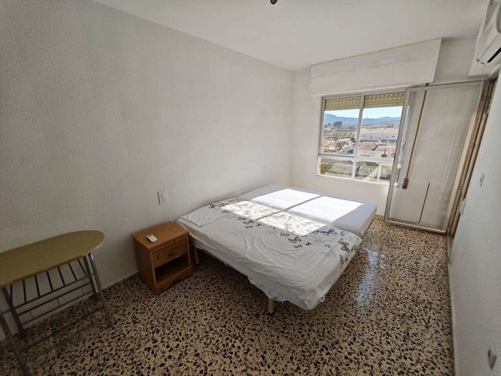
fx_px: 203
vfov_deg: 85.8
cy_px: 188
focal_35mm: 14
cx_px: 250
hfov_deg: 102.0
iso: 50
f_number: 2.2
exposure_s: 1/483
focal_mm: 2.16
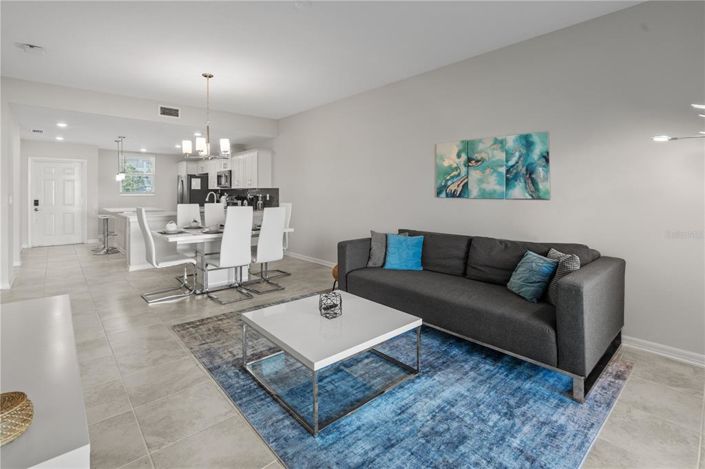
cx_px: 352
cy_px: 234
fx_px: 313
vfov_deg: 73.7
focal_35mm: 16
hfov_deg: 96.8
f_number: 8
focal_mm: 16
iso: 200
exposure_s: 1/4
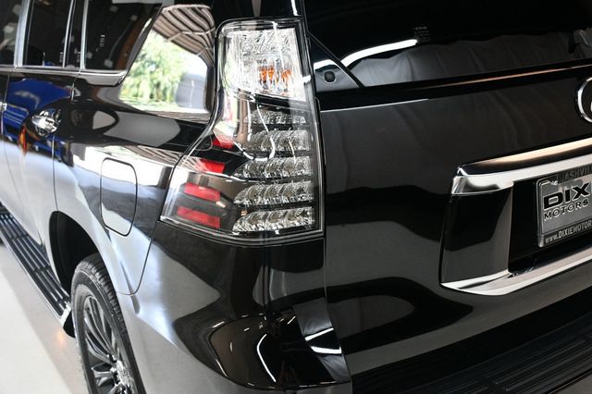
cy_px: 197
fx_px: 641
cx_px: 296
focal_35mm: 39
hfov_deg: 49.6
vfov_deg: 34.2
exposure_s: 1/125
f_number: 3.8
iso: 2000
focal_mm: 26
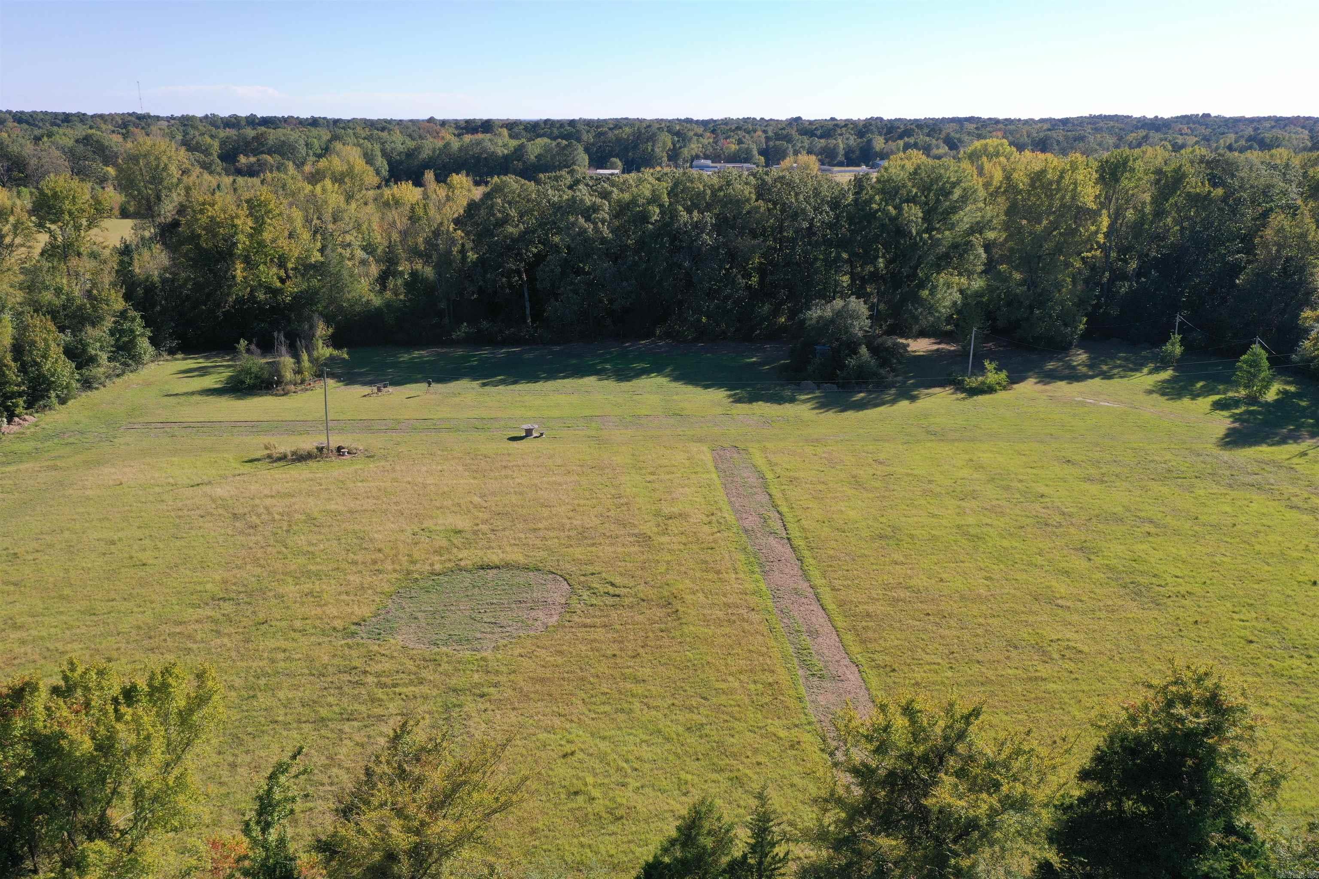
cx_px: 660
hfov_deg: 65.5
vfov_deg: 46.4
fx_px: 1026
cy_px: 440
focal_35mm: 28
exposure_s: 1/320
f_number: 5.6
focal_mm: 10.26
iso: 100
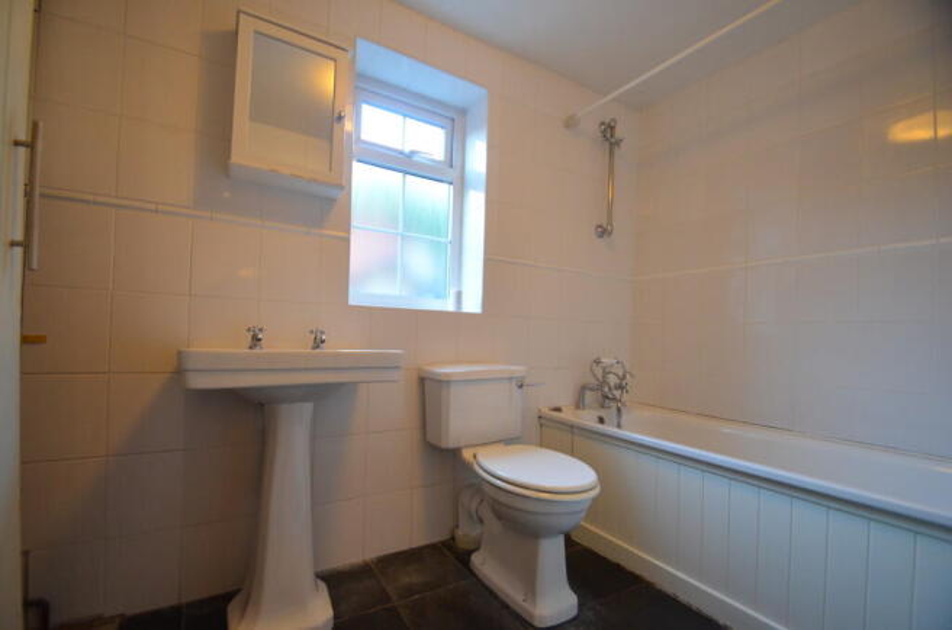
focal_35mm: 15
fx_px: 396
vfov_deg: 77.0
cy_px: 315
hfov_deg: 100.5
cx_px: 476
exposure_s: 1/60
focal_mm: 10
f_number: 4
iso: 800
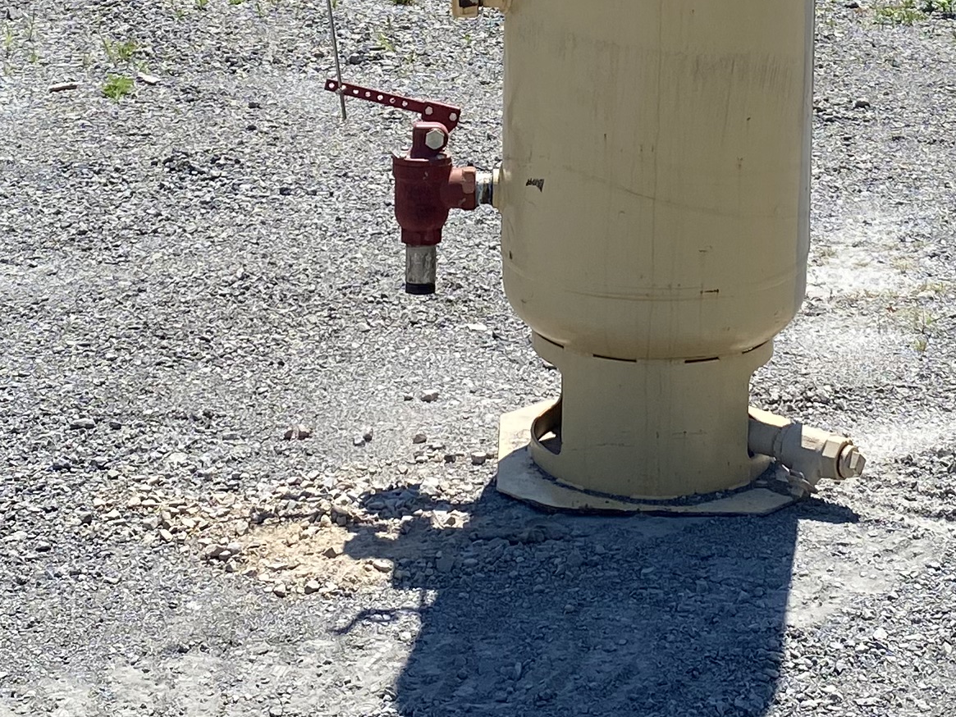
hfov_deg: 21.7
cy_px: -83
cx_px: 604
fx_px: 2486
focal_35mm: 90
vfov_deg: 15.9
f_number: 1.8
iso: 32
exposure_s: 1/2755
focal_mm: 4.25
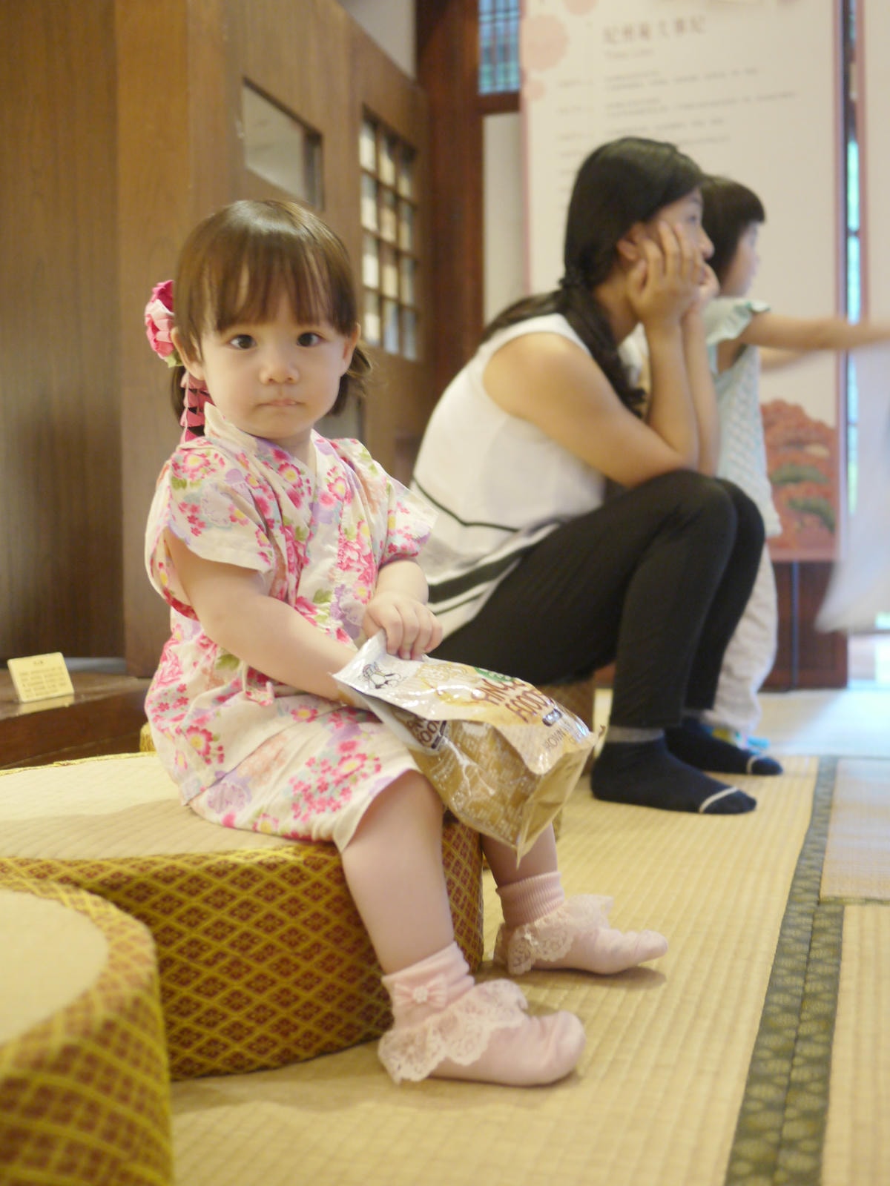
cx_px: 445
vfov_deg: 46.8
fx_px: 1371
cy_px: 593
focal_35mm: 40
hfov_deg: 36.0
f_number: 1.7
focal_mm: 20
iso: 400
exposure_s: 1/30
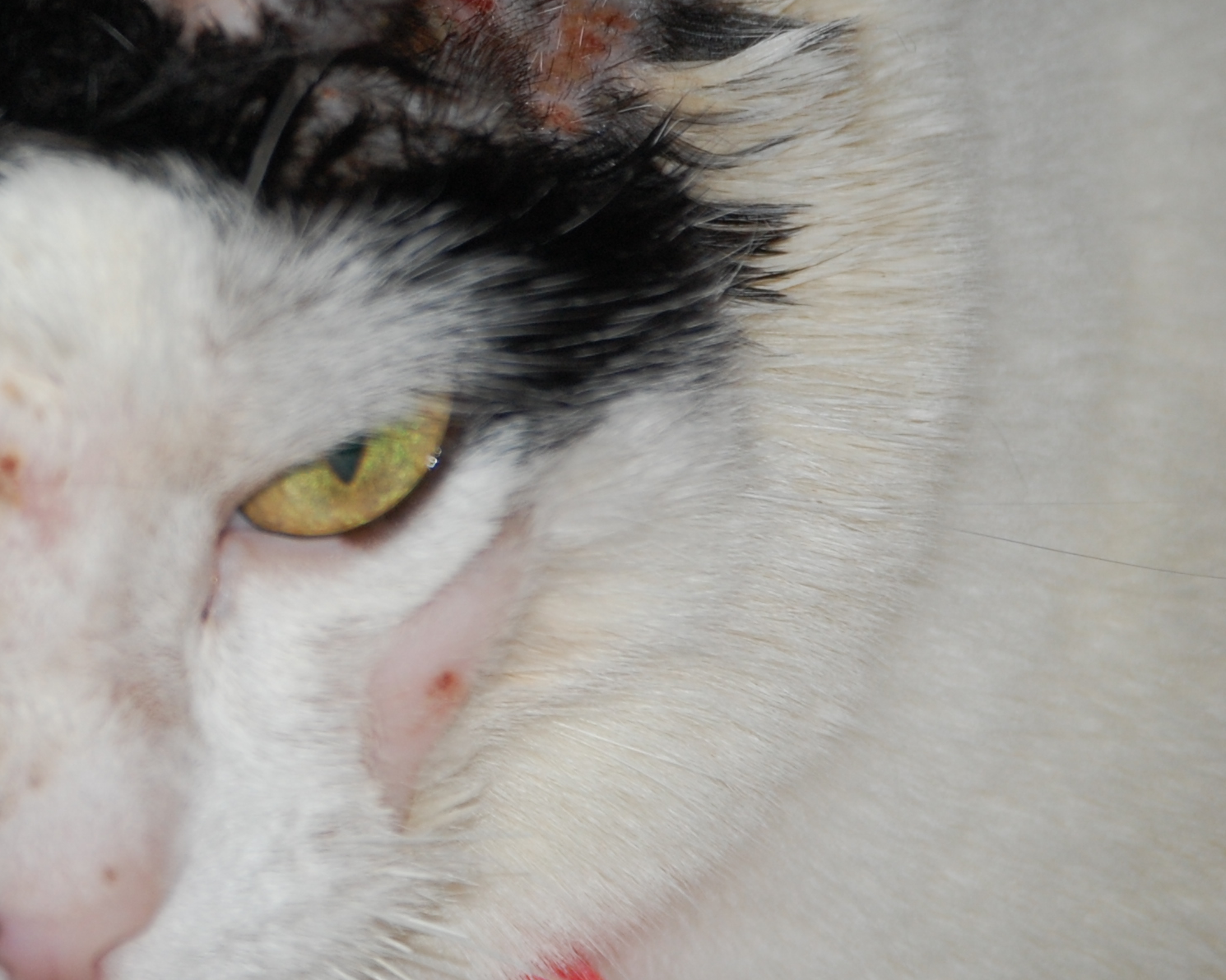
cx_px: 28
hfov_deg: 6.8
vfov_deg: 5.4
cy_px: 382
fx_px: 10305
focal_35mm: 284
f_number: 4.8
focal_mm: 100
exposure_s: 1/60
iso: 400
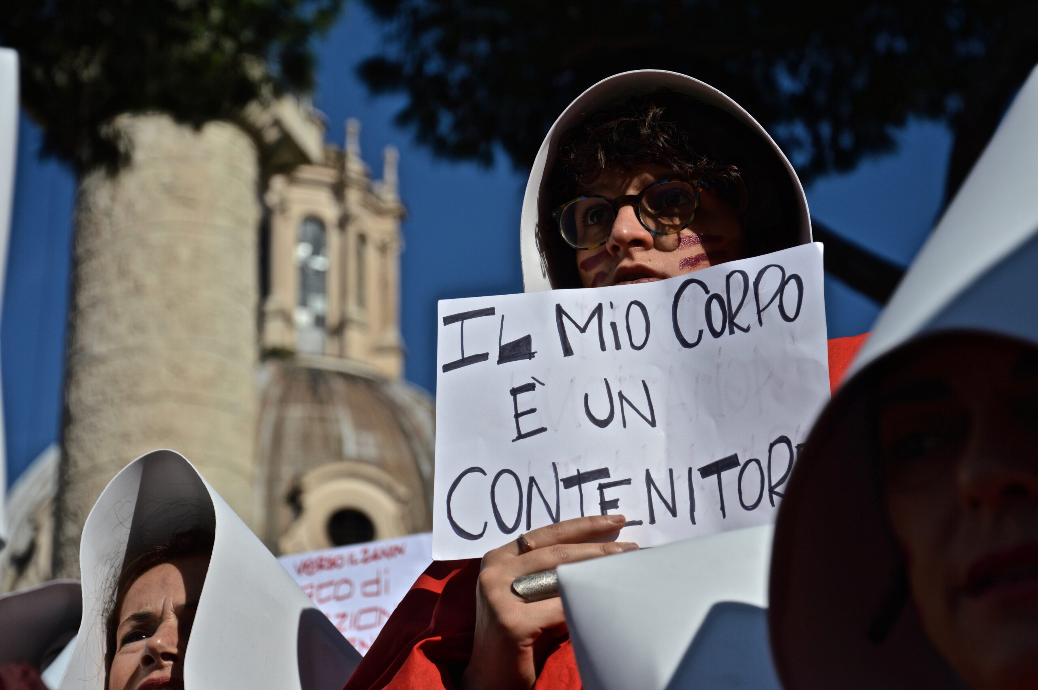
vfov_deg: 13.0
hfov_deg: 19.5
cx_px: 519
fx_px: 3025
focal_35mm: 105
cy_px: 345
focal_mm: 70
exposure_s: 1/2000
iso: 100
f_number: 5.3
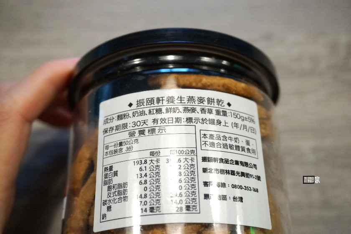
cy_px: 117
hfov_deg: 42.3
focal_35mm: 46
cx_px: 176
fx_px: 453
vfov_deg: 28.9
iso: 1250
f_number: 5
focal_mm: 31
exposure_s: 1/160
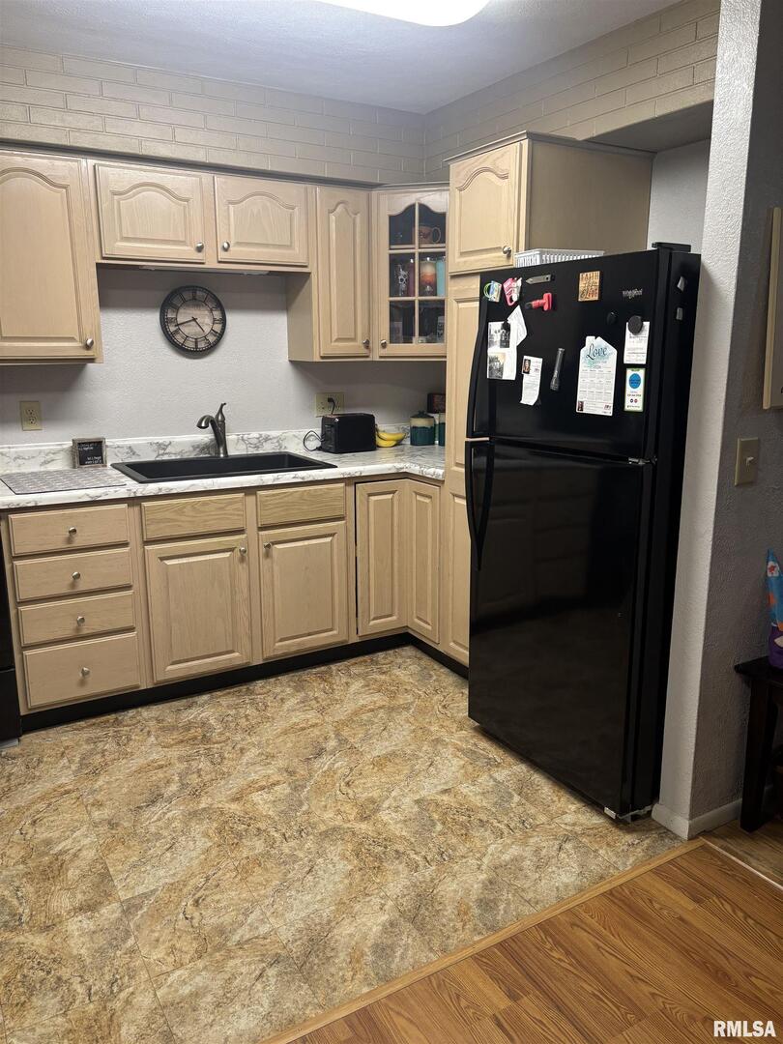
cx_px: 392
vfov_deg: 67.3
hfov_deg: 53.1
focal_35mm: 26
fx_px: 784
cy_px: 522
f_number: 1.6
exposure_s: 1/60
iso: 125
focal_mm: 5.96
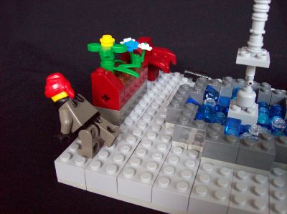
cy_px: 107
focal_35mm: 36
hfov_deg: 51.4
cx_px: 144
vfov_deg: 39.6
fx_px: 298
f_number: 2.7
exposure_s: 1/10.7
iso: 160
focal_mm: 6
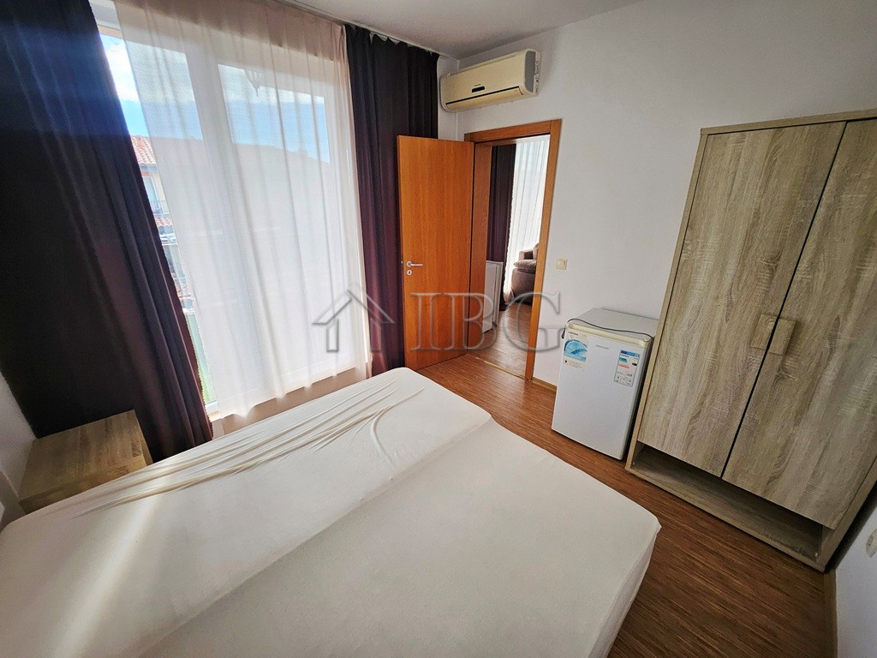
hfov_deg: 106.2
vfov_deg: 89.9
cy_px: 329
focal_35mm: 13
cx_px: 438
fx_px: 329
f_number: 2.2
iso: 50
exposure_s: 1/100
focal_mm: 1.7
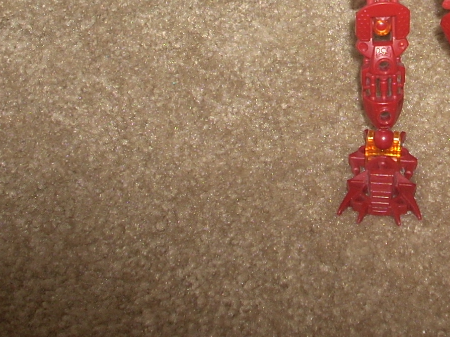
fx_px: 1378
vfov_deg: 13.6
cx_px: 383
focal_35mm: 106
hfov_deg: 18.3
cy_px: -64
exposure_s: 1/60
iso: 64
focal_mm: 6.2
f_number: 2.8
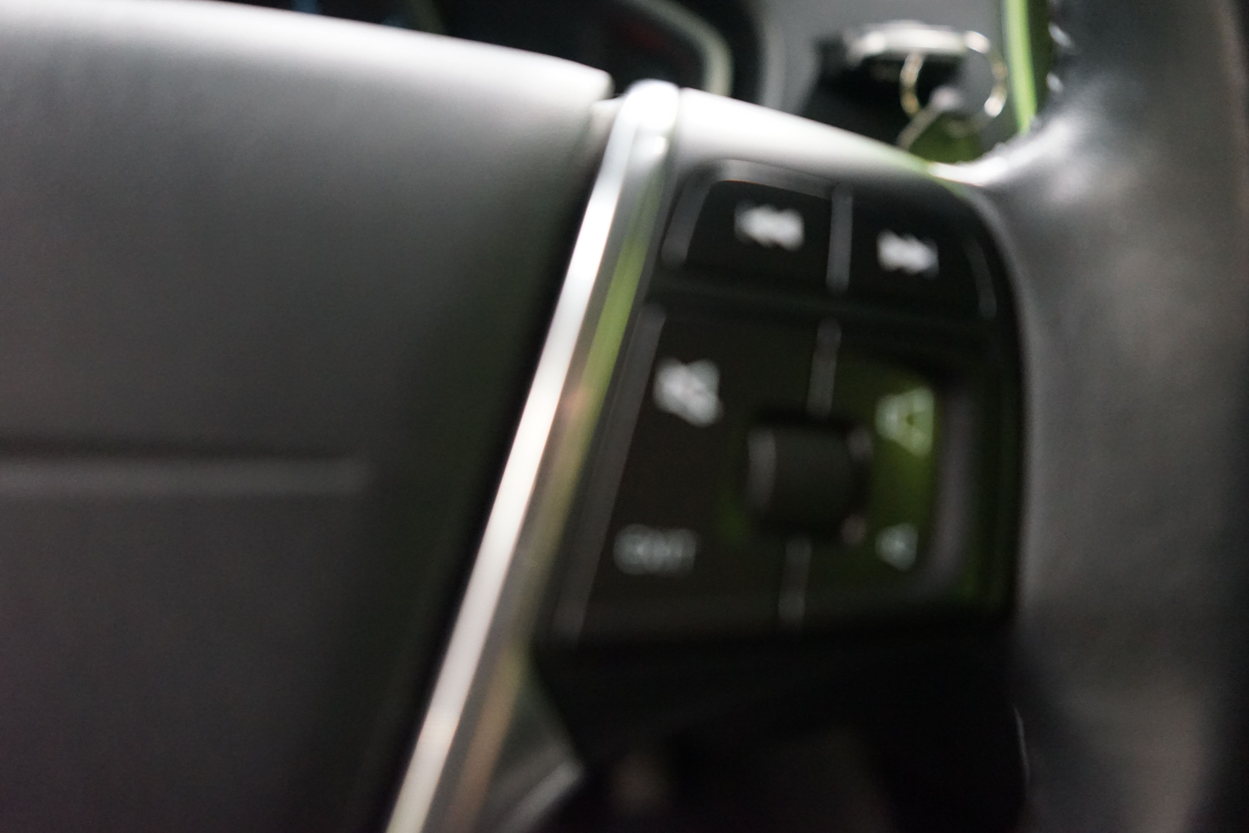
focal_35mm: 28
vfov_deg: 46.4
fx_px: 971
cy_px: 416
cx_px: 624
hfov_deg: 65.5
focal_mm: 28
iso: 6400
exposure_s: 1/100
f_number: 3.5
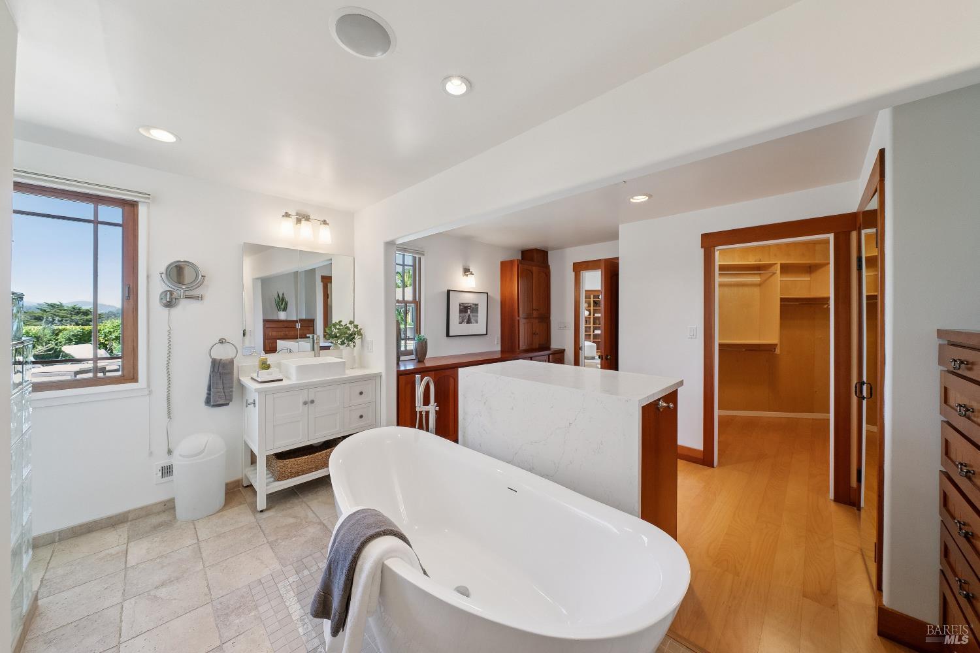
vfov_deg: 90.0
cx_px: 490
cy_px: 326
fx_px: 327
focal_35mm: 12
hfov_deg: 112.6
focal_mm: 12
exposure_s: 1/30
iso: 640
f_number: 9
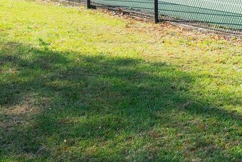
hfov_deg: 19.3
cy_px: -97
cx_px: 387
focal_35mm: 89
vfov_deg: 14.2
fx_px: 598
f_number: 8
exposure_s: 1/1250
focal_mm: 24
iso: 1250
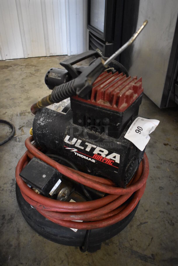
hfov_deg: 48.0
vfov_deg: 67.3
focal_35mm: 27
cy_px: 133
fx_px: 200
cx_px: 89
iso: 5600
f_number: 3.5
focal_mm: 18
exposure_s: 1/125
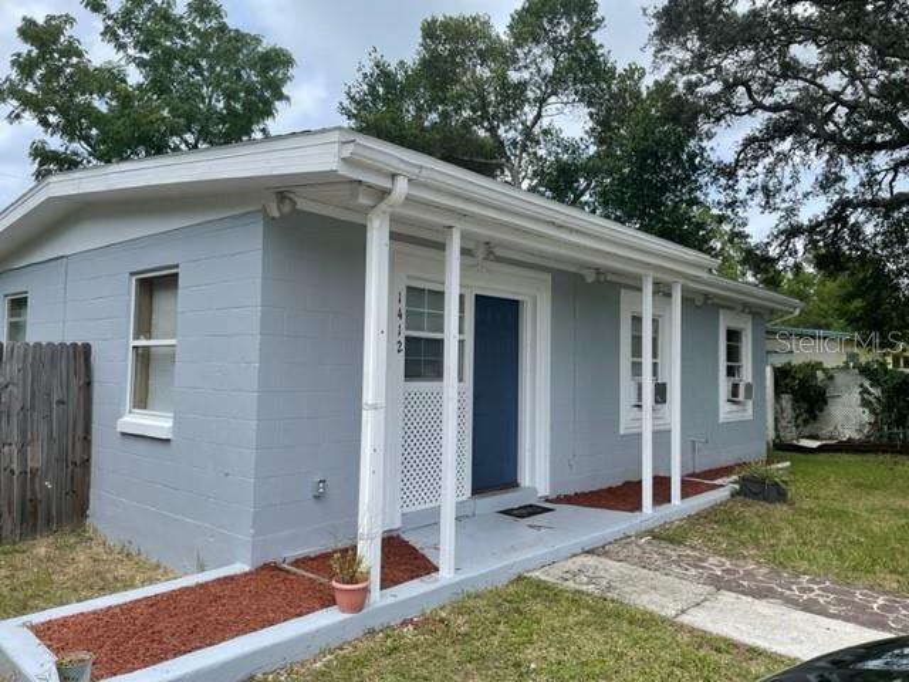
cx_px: 454
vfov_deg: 53.1
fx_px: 683
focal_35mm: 26
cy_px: 341
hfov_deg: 67.3
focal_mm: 4.2
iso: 32
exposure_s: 1/2257
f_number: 1.6
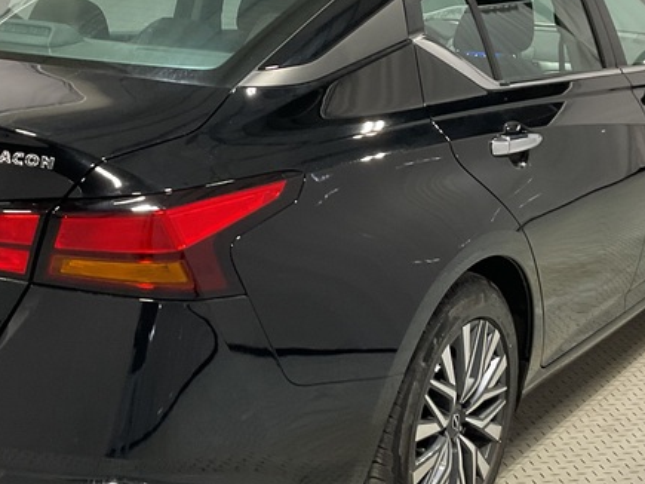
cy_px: 245
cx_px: 216
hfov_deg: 30.1
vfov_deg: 22.9
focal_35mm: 64
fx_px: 1192
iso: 80
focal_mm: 3
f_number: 1.8
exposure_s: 1/50
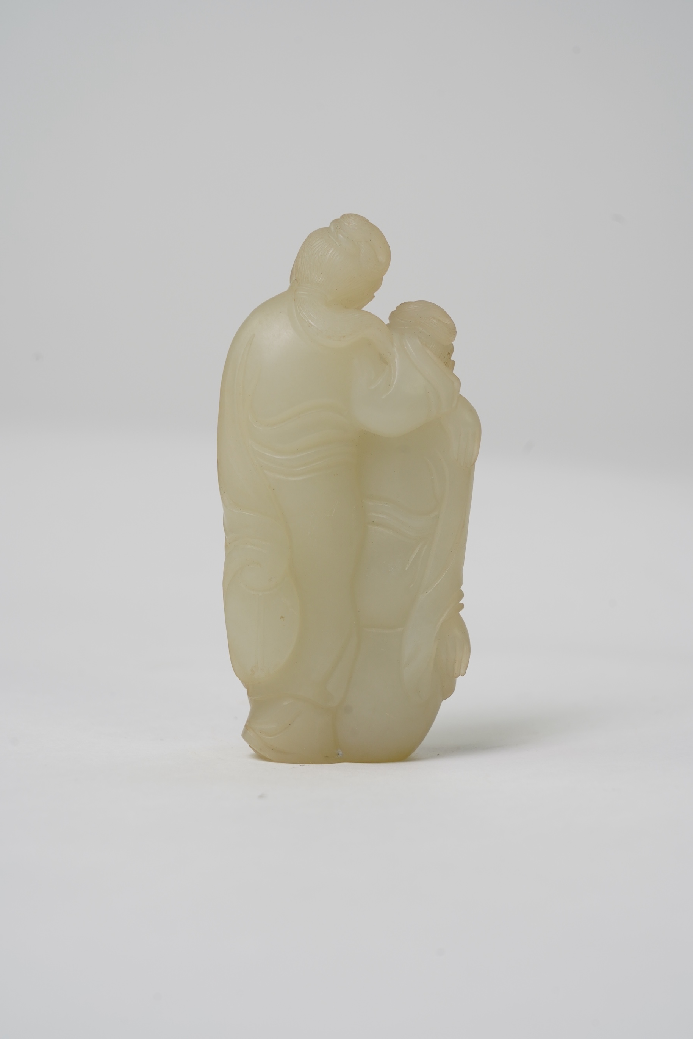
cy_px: 520
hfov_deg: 13.0
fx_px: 3031
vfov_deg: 19.5
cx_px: 346
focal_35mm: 105
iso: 500
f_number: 10
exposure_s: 1/125
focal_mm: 105
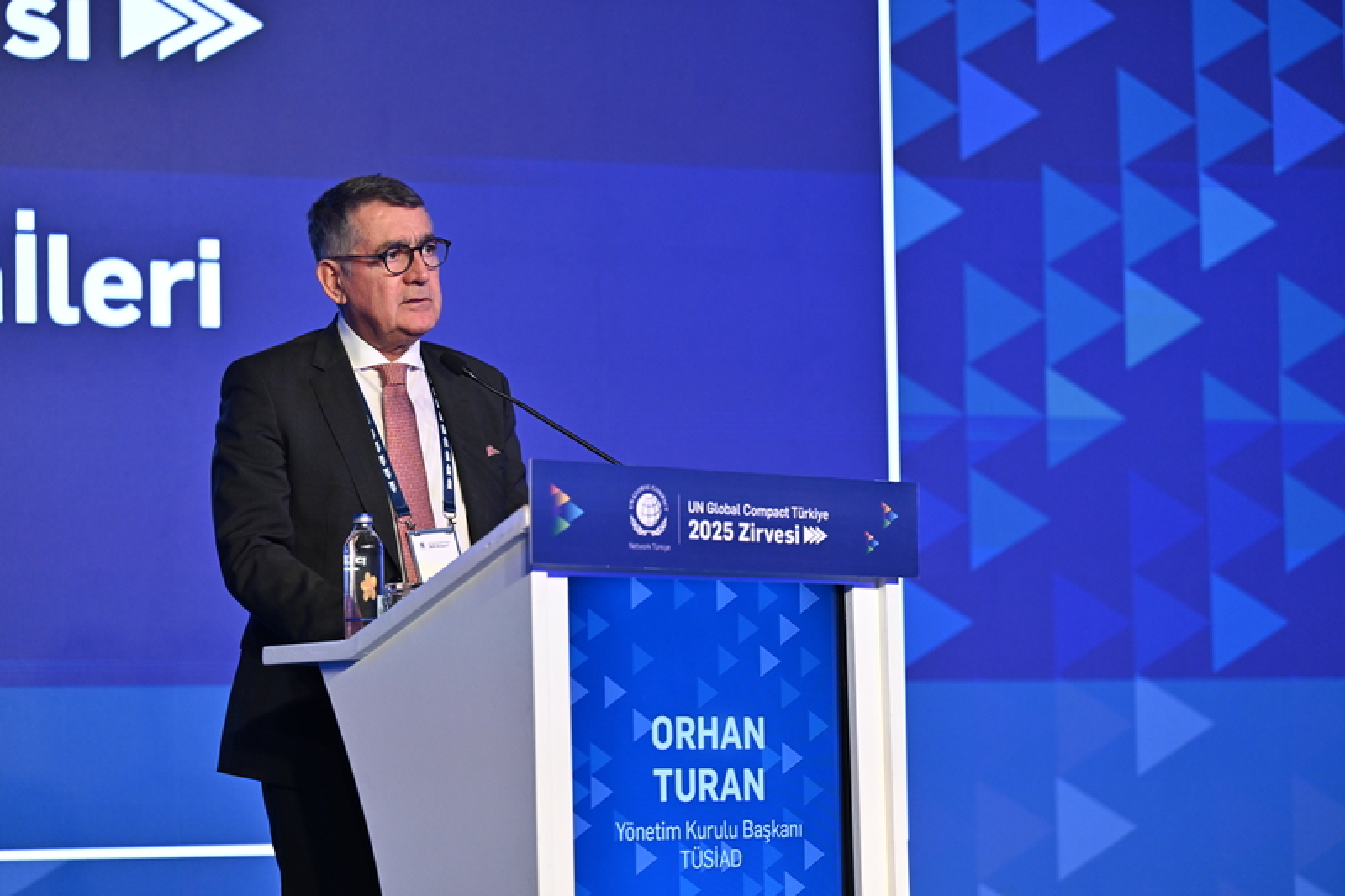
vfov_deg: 12.4
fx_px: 4109
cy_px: 448
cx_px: 672
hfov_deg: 18.6
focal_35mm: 110
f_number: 3.2
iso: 1600
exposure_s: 1/320
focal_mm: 110
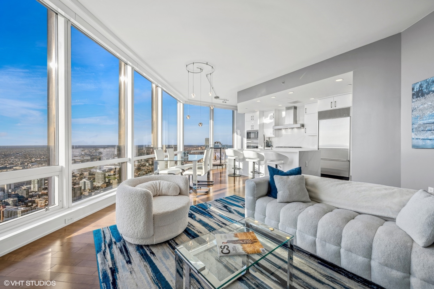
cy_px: 144
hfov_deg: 104.3
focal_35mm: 14
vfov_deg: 81.2
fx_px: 169
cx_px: 217
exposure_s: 1/45
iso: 200
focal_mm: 14
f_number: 9.5
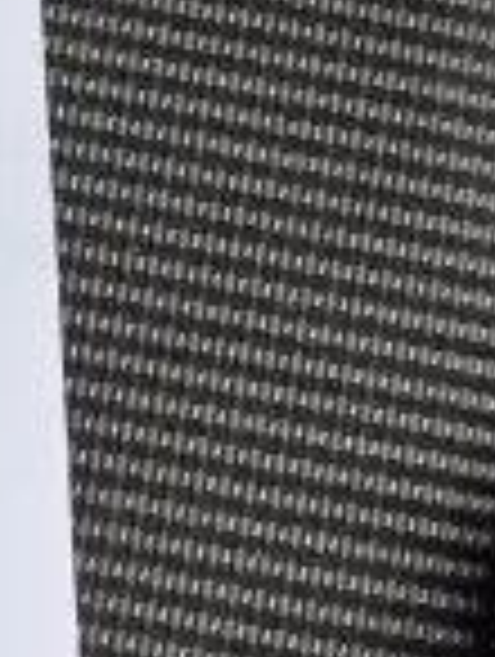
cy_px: -241
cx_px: -760
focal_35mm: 134
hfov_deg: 9.6
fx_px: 2547
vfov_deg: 14.0
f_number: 1.8
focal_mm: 5.4
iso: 160
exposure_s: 1/100
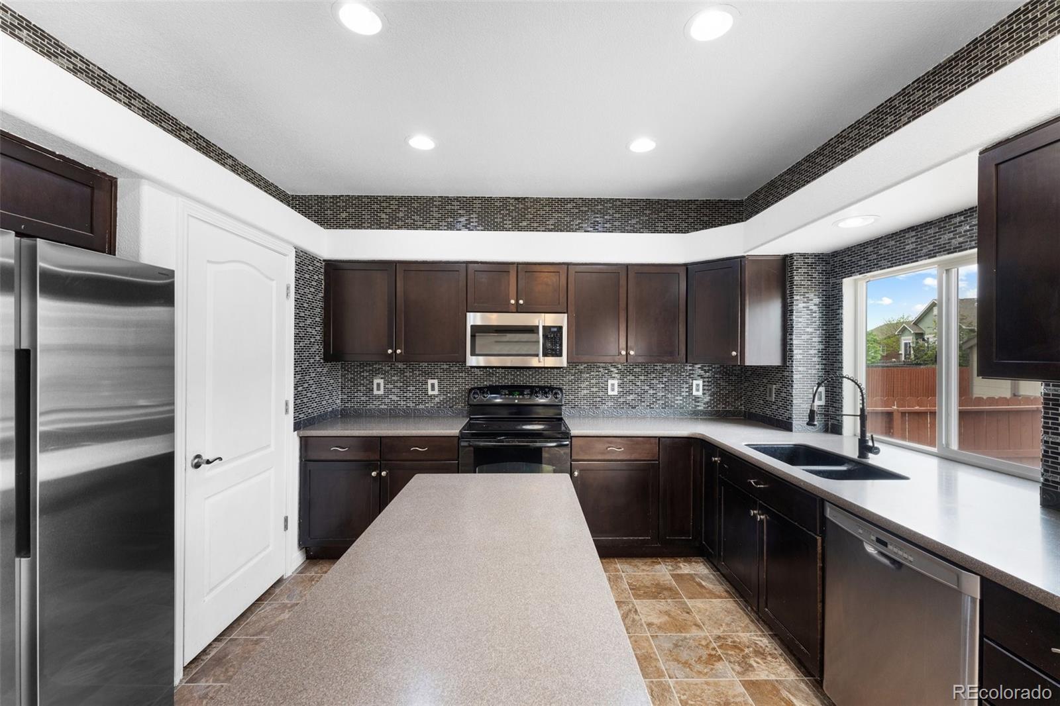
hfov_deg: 104.3
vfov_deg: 81.2
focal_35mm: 14
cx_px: 530
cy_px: 353
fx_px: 412
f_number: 9
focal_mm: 14
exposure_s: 1/4
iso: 400
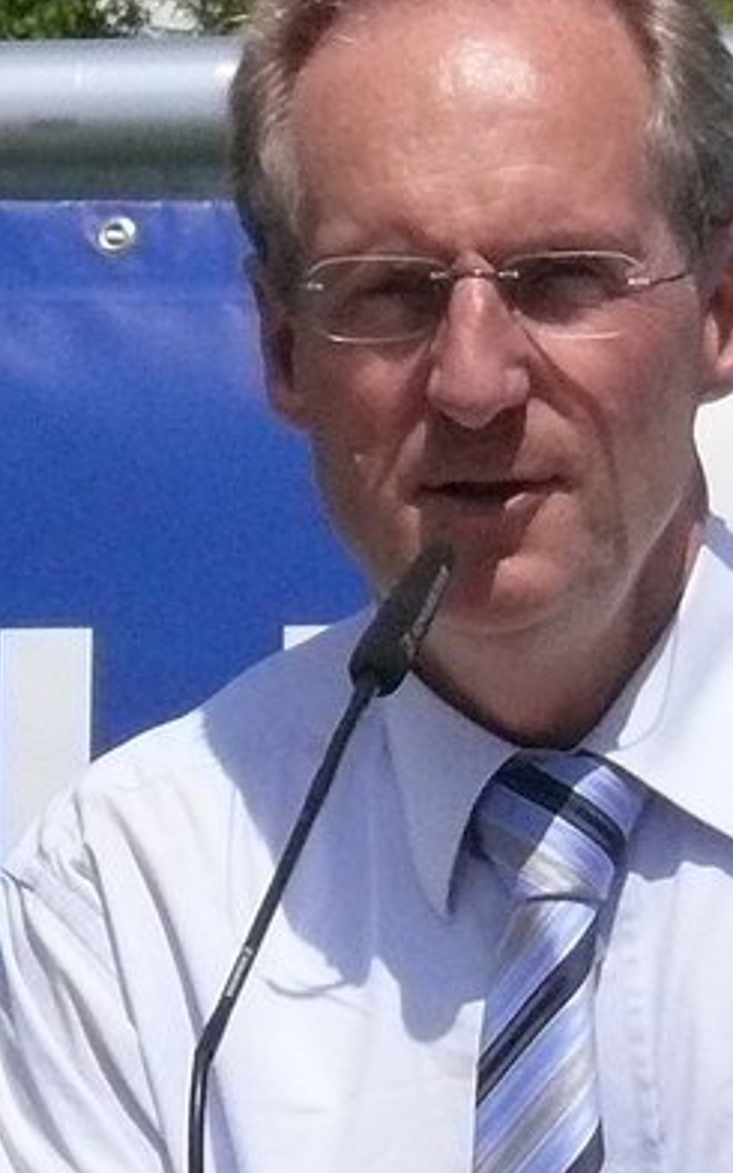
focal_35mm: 735
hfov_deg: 1.8
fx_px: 23493
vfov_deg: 2.9
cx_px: 775
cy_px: 766
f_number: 11
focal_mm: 40.4
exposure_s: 1/1000
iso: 400
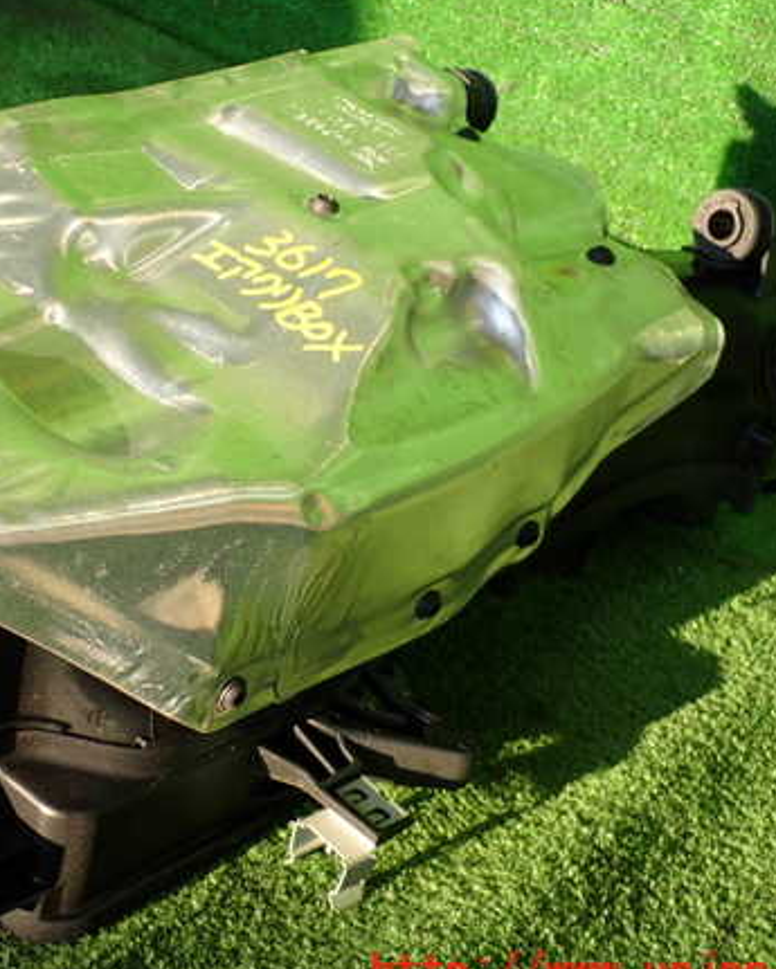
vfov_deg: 27.9
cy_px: 497
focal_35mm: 68
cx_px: 205
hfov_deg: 22.3
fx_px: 1951
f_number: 3.2
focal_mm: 9.01
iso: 100
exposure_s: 1/125
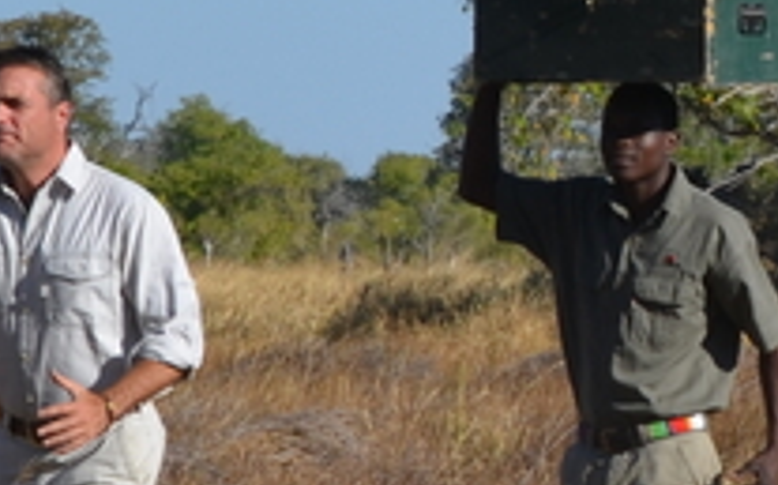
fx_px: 10999
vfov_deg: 2.5
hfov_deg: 4.0
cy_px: 526
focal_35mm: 519
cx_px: 1571
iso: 100
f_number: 8
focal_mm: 55
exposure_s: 1/250
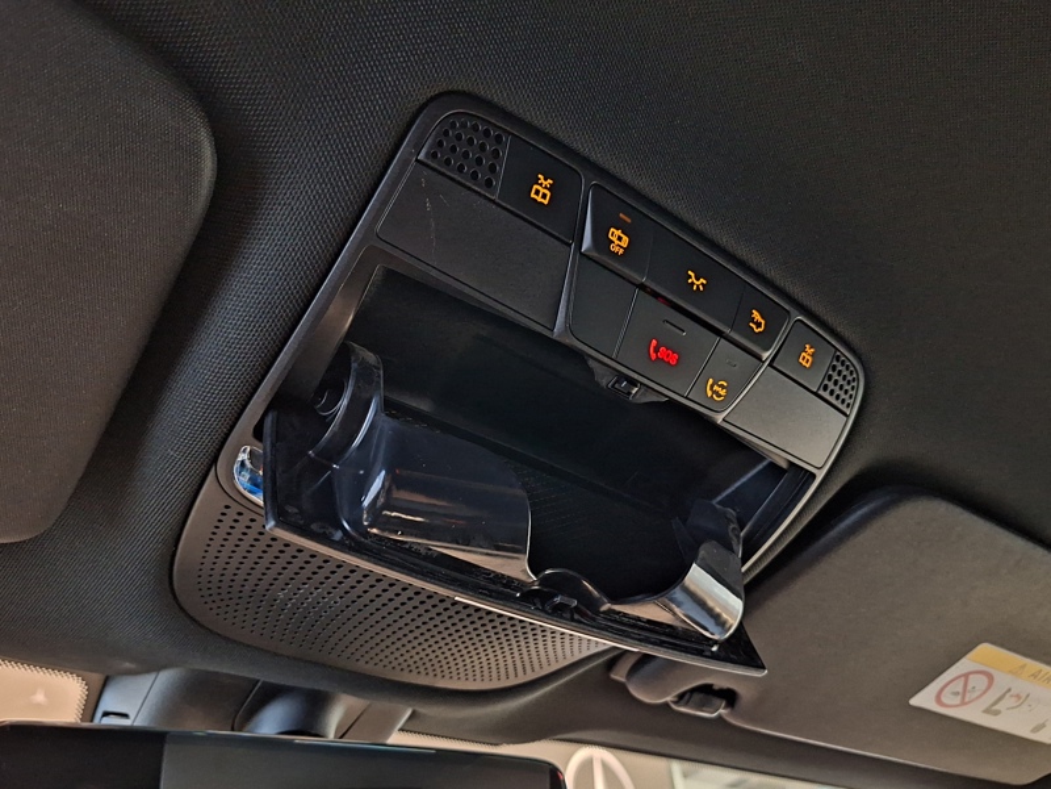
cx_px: 526
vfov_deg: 58.9
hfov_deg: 73.9
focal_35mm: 23
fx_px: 698
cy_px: 394
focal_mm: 5.54
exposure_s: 1/9
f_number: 1.8
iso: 1600
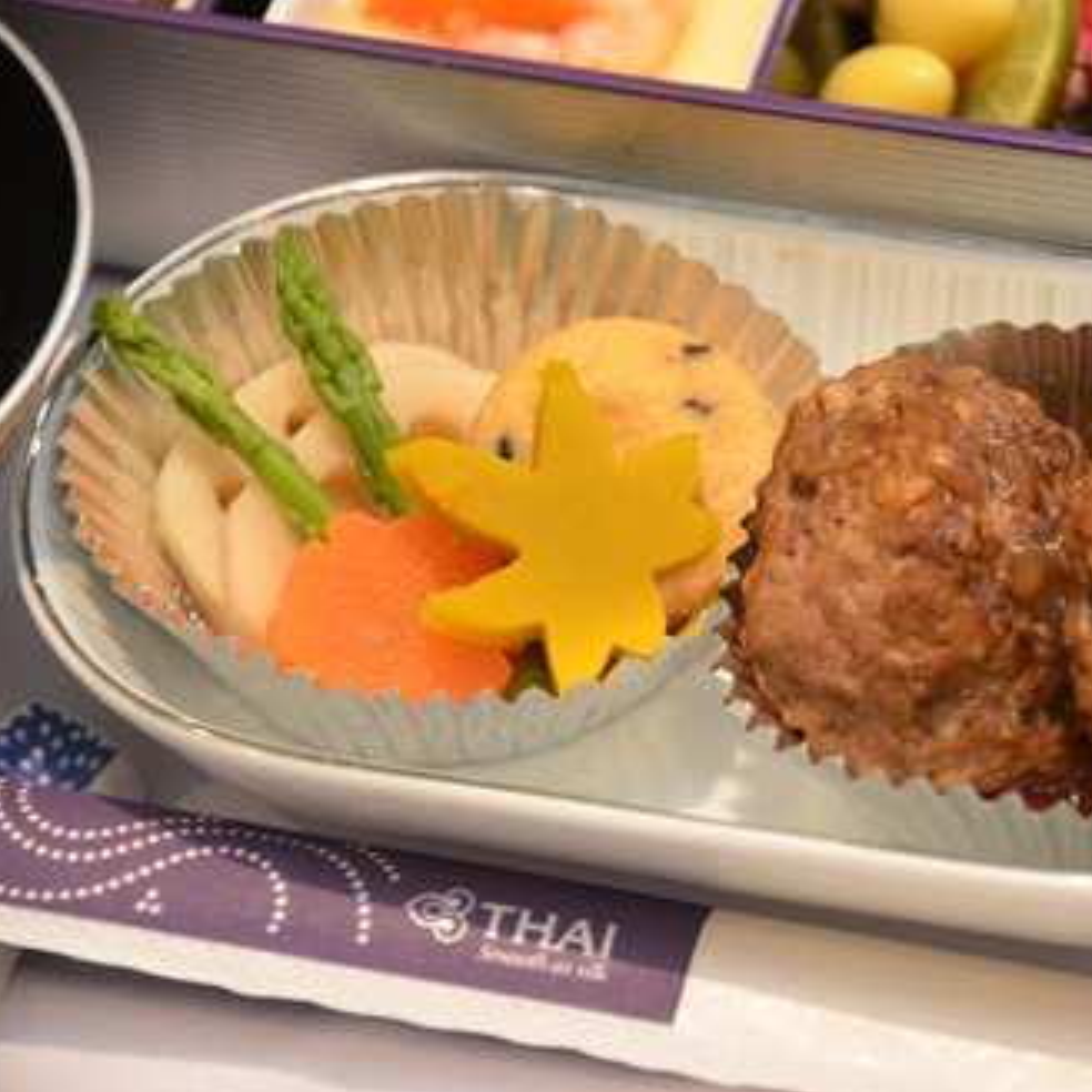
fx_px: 5532
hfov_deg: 11.2
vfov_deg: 11.3
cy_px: 548
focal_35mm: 155
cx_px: 806
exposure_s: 1/100
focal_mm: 80
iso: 500
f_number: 4
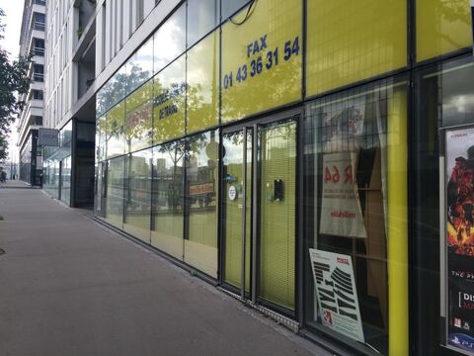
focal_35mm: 29
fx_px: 397
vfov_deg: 48.2
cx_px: 237
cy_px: 178
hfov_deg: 61.7
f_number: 2.2
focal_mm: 4.15
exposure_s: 1/471
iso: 32
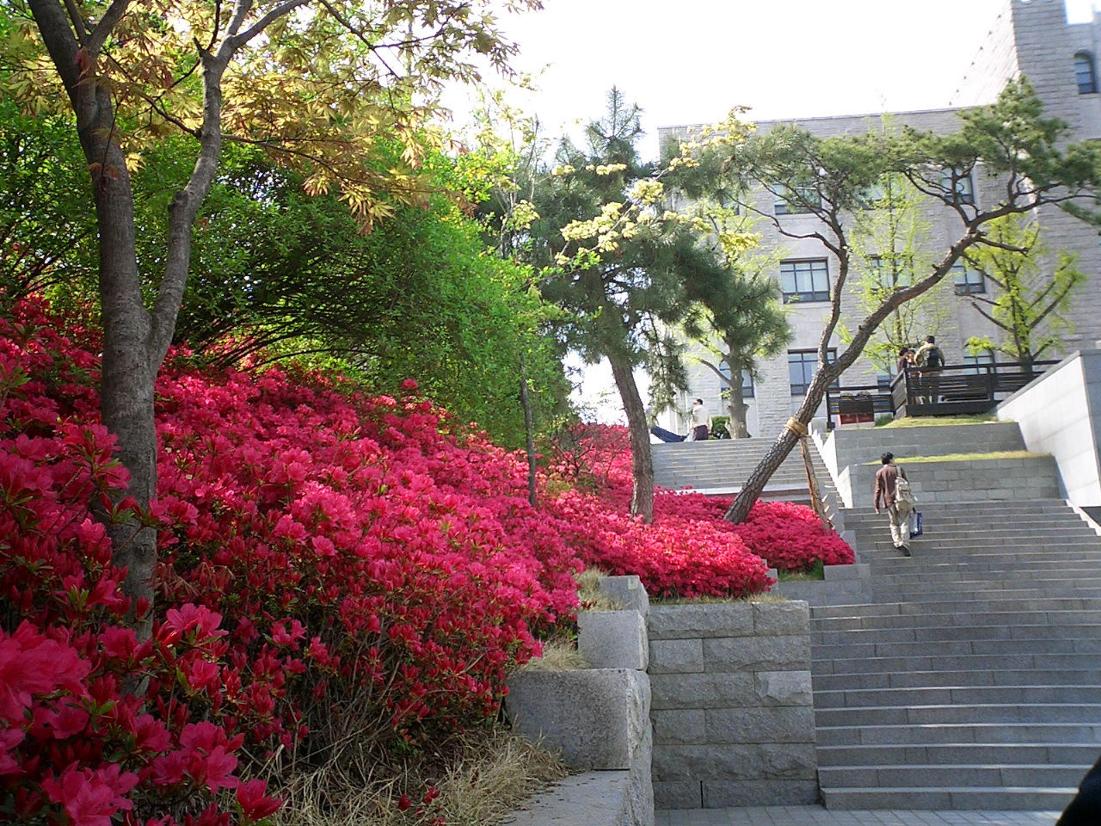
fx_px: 1177
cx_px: 550
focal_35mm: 37
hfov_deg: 50.1
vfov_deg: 38.7
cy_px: 413
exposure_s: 1/250
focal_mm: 5.6
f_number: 3.5
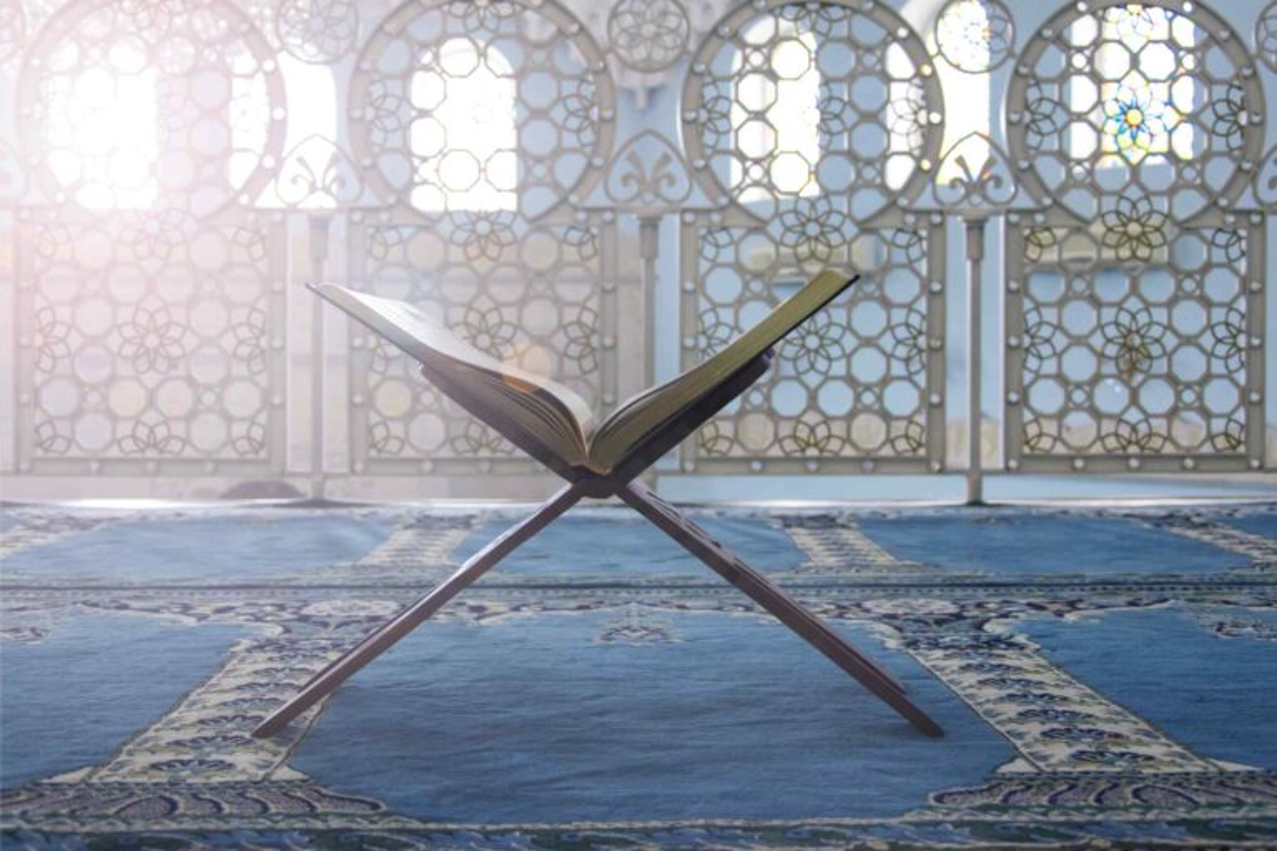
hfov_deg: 46.4
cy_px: 426
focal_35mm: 42
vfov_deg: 31.9
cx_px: 638
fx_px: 1490
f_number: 4
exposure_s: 1/60
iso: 1000
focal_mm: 28
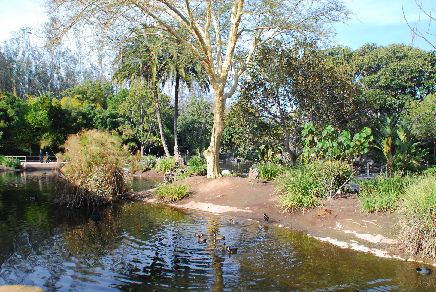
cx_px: 218
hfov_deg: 67.3
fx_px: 327
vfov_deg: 48.0
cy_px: 146
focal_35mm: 27
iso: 1250
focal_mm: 18
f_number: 8
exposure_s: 1/1000
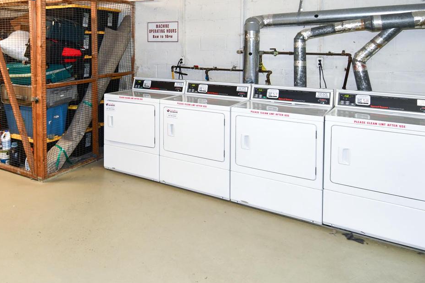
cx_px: 106
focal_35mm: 28
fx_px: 330
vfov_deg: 46.3
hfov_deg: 61.8
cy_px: 128
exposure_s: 1/60
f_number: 4
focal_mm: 12
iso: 720
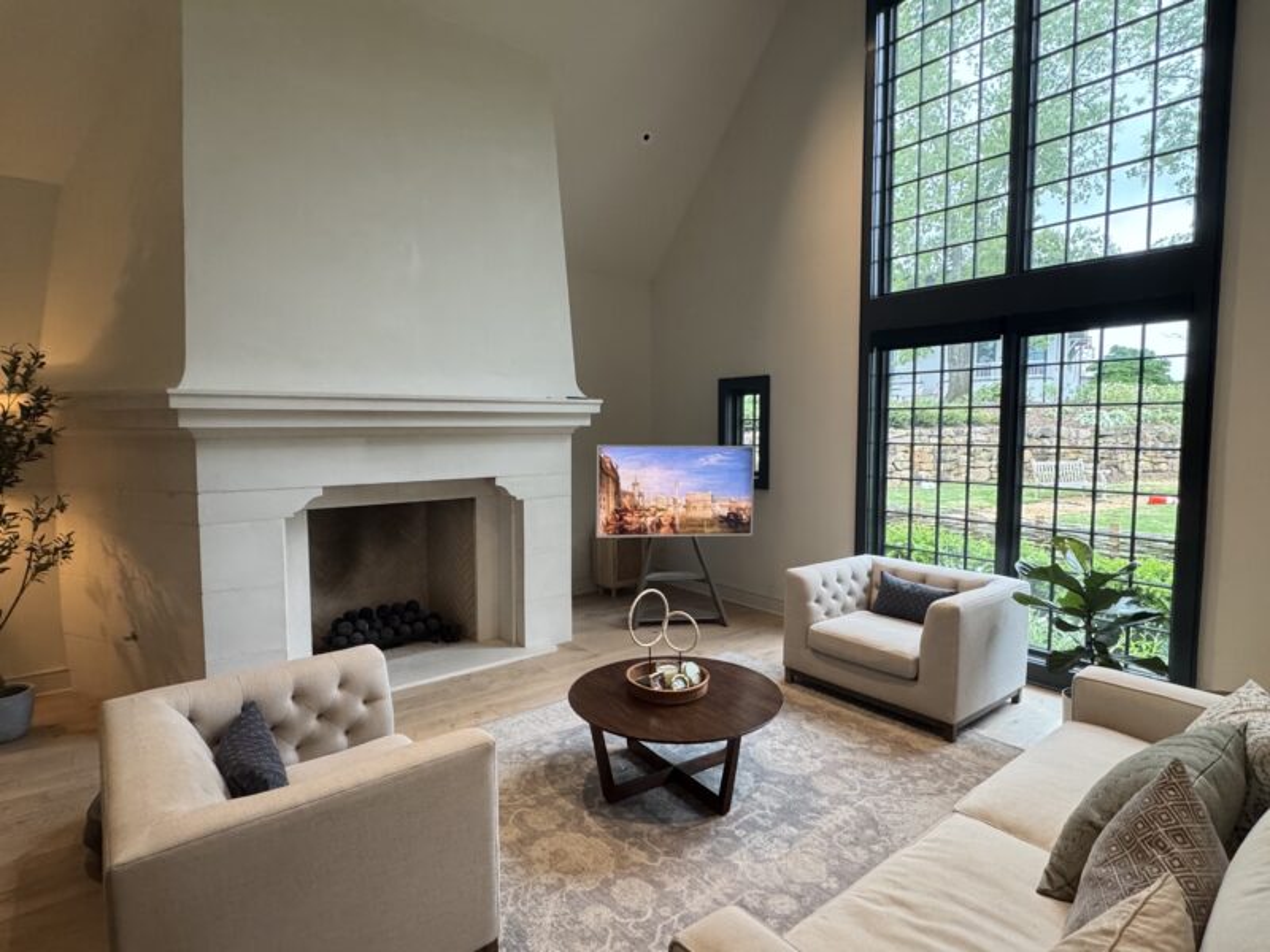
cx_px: 635
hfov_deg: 102.1
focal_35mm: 14
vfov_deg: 85.7
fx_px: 514
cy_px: 476
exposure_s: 1/120
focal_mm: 2.22
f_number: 2.2
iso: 320
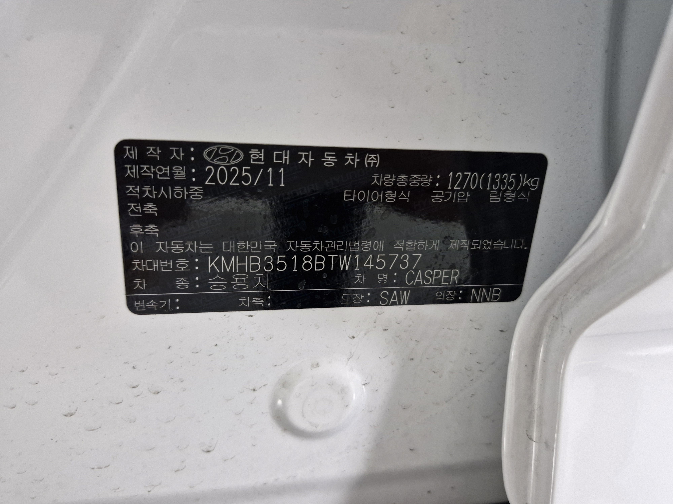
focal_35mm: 23
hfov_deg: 73.9
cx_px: 336
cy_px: 252
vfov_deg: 58.9
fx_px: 447
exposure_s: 1/60
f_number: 1.8
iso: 800
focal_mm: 5.54
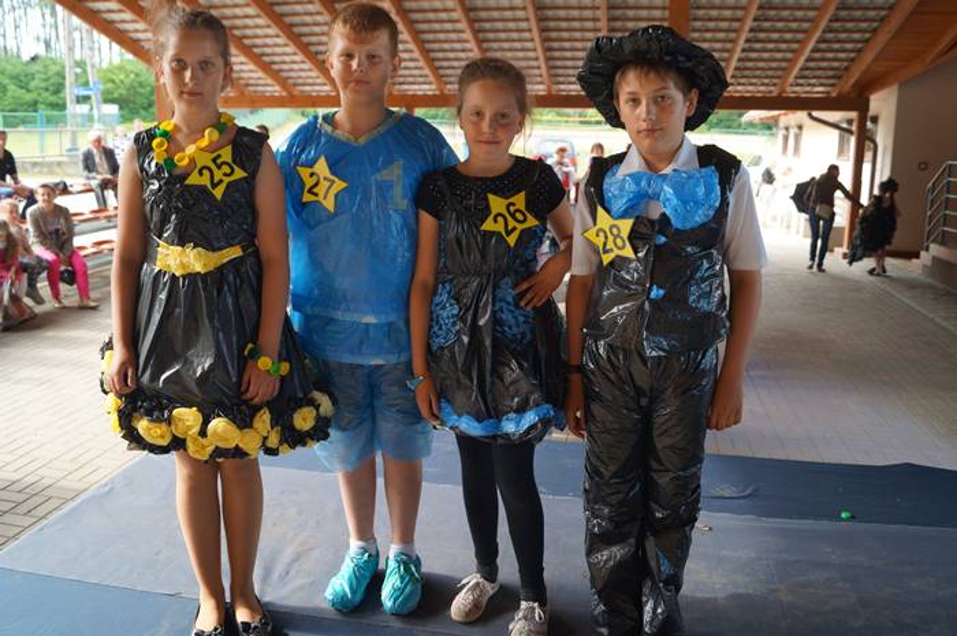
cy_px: 318
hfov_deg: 62.0
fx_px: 797
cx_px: 478
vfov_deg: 43.5
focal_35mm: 30
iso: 320
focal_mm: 20
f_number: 4
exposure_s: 1/160
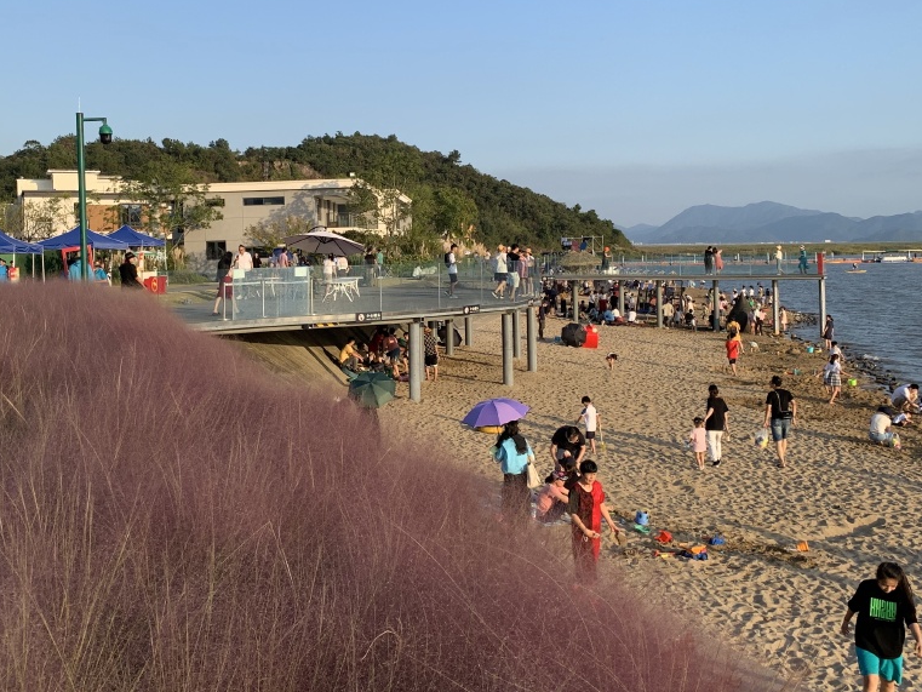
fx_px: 1092
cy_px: 258
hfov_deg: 45.6
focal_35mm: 41
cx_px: 391
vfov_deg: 35.0
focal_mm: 4.25
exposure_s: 1/1266
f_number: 1.8
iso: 25
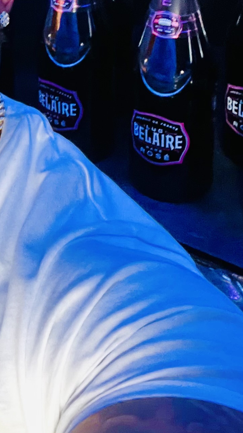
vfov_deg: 25.0
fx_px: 905
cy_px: -38
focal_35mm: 79
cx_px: -118
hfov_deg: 14.3
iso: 640
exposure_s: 1/15
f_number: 2.2
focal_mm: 2.71
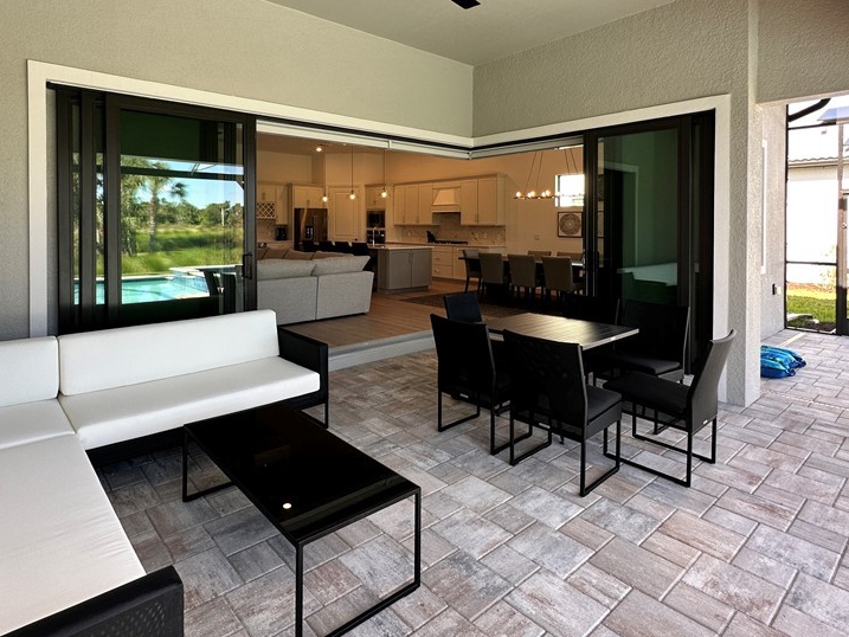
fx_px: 491
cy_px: 230
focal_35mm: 20
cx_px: 346
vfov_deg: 64.8
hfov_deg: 80.9
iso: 64
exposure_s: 1/120
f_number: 2.2
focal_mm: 2.22
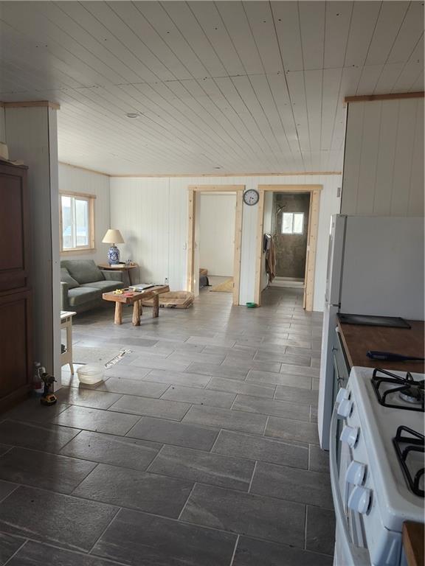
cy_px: 283
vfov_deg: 73.9
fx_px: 377
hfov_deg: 58.9
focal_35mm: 23
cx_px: 212
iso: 160
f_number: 1.8
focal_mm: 5.54
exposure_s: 1/180
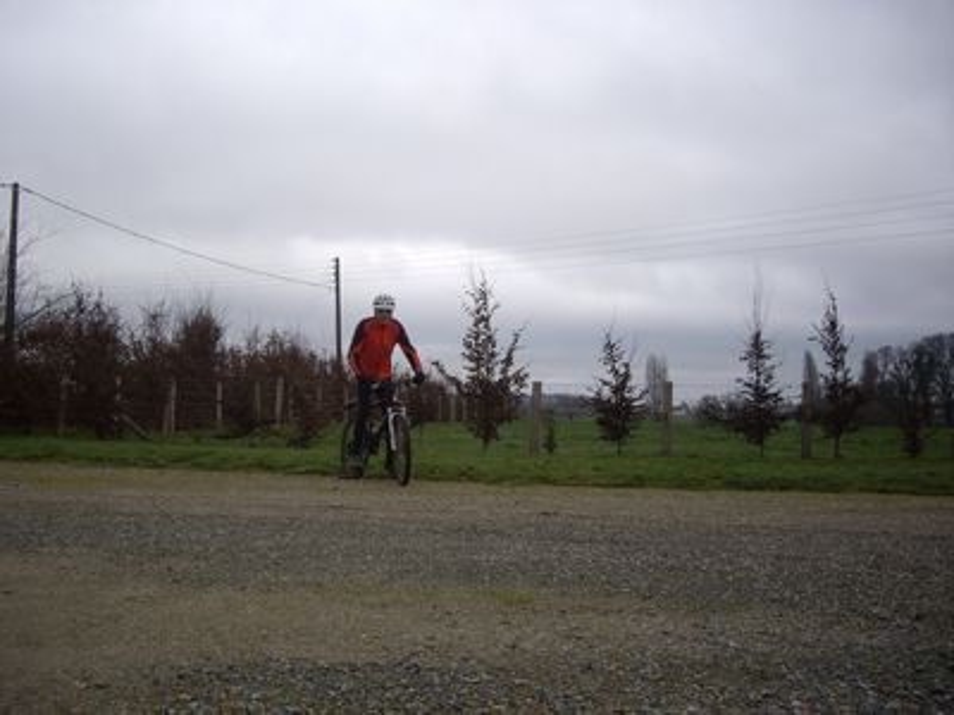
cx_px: 477
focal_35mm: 38
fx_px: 1047
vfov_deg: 37.7
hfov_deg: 49.0
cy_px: 358
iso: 64
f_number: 2.8
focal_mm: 7.9
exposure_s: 1/500
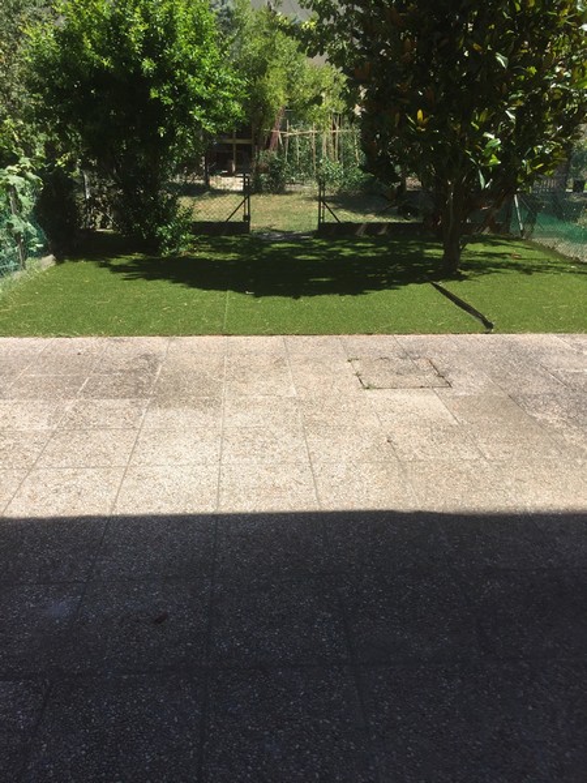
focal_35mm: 29
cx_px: 294
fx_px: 656
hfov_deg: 48.2
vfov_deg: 61.7
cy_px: 392
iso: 32
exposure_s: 1/1980
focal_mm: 4.15
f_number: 2.2
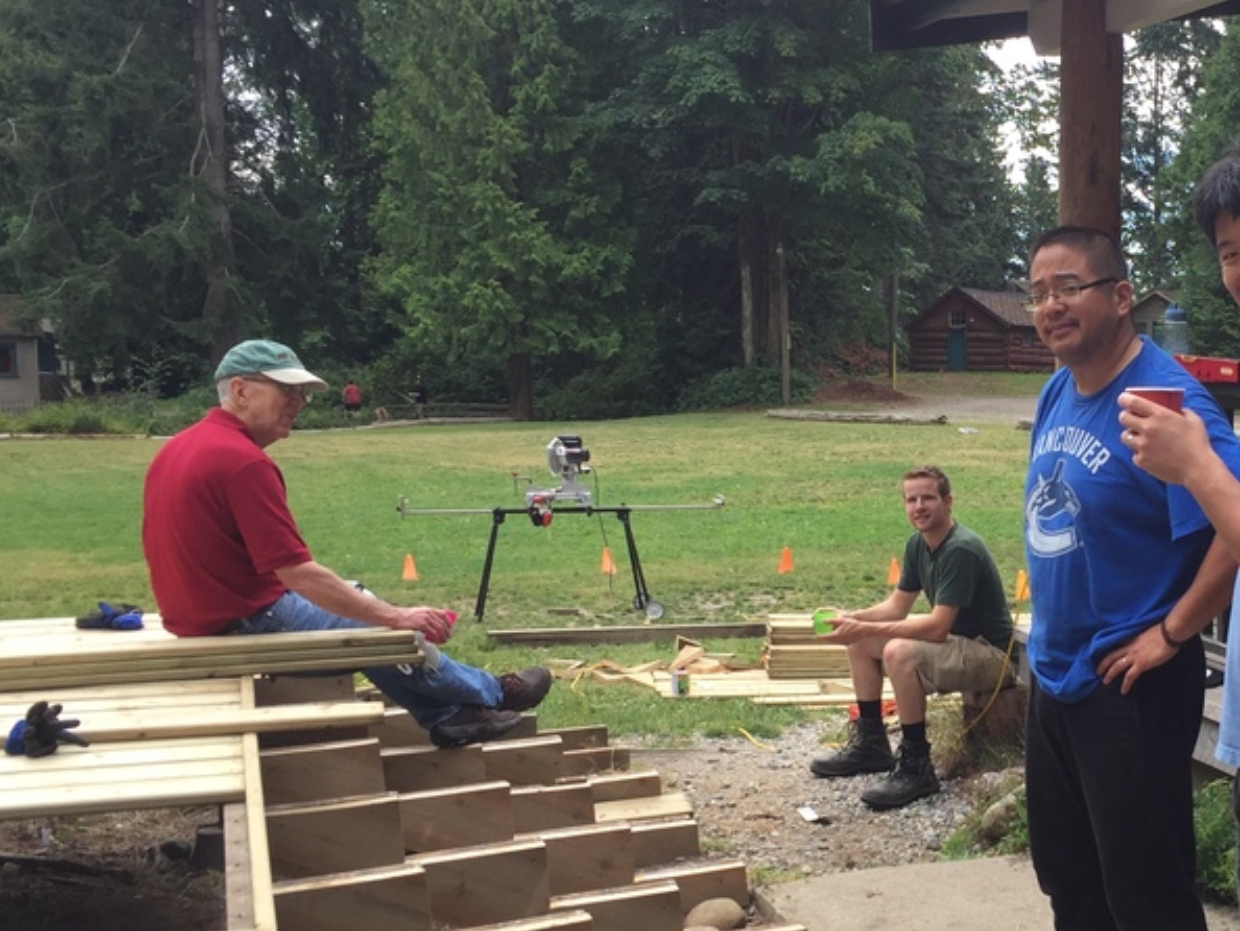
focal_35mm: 51
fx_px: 1828
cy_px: 564
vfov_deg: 28.5
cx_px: 1055
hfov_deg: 35.8
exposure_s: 1/476
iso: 32
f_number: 2.2
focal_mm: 4.15
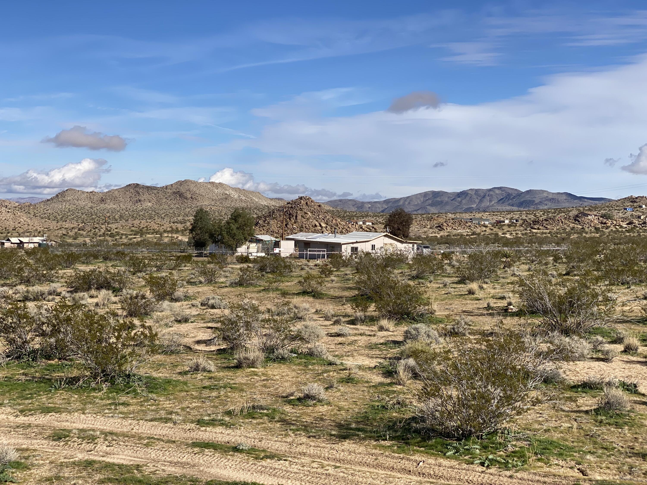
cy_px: 242
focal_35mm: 52
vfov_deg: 28.0
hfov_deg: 36.8
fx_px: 972
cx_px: 324
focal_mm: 6
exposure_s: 1/2283
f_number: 2
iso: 20
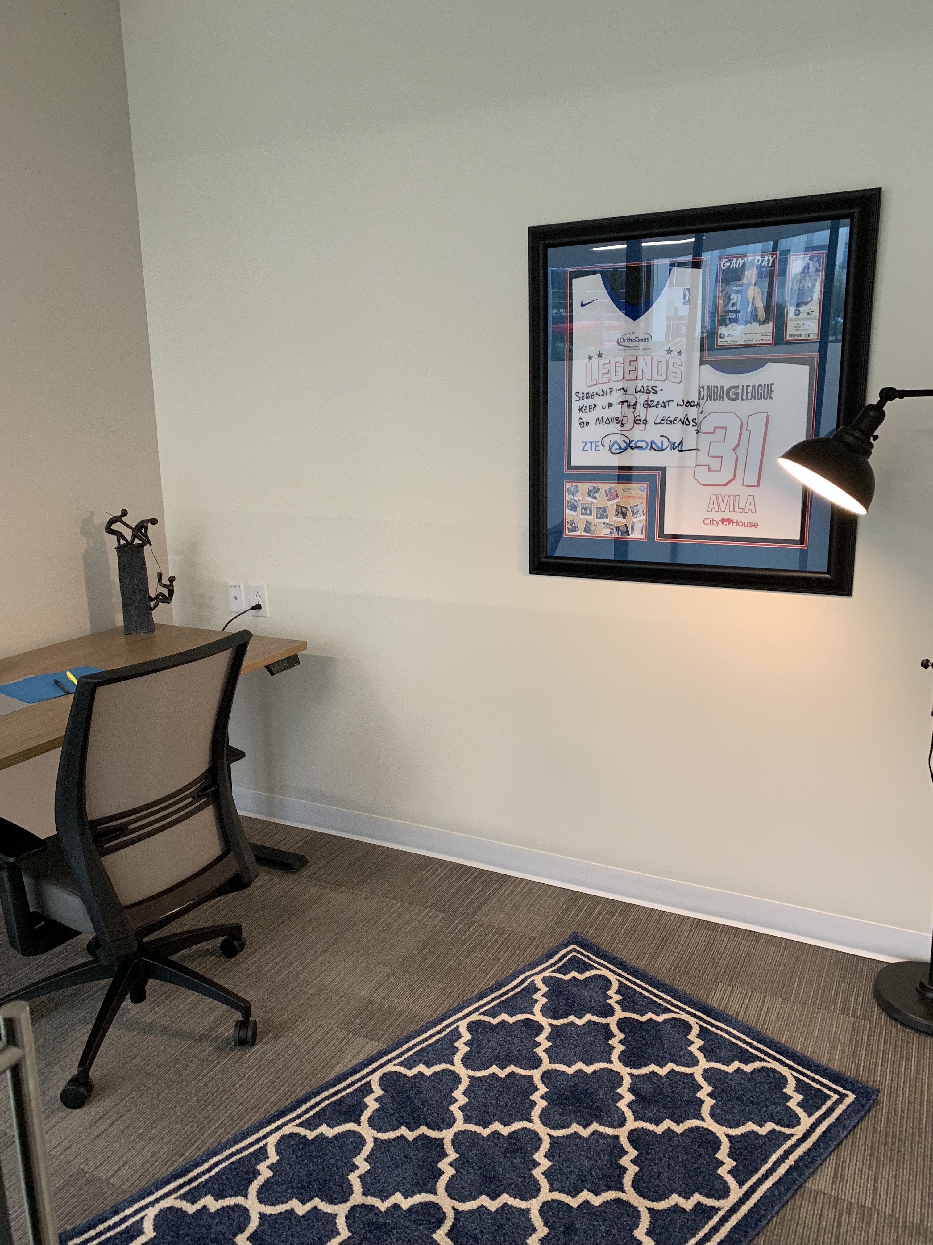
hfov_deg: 53.1
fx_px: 934
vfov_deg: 67.3
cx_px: 466
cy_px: 622
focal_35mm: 26
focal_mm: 4.25
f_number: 1.8
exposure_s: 1/60
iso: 160
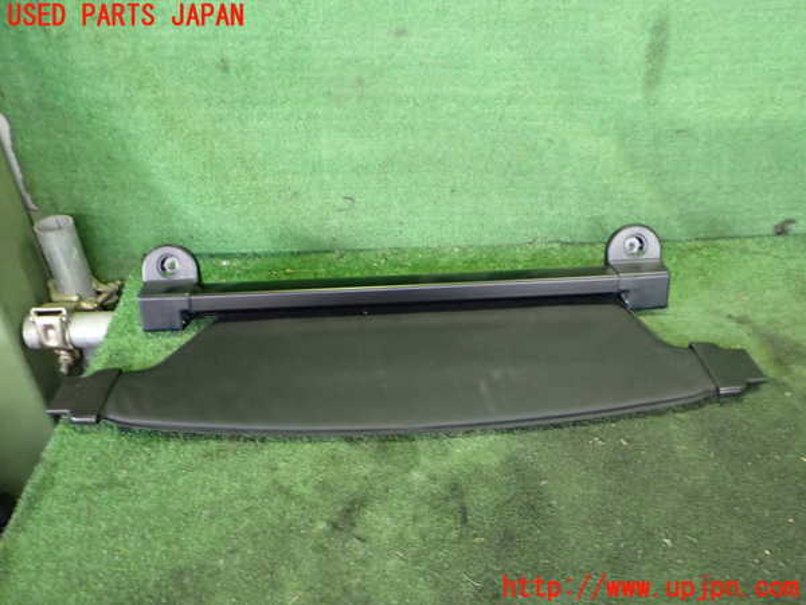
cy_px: 302
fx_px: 699
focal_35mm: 30
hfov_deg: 60.0
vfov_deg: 46.8
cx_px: 403
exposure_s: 1/30
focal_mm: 5.4
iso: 800
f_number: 2.3
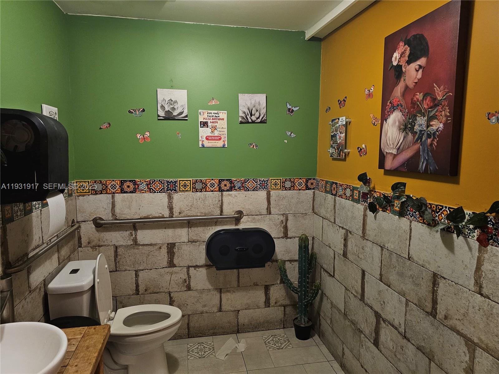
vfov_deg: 58.9
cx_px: 250
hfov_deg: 73.9
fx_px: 332
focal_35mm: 23
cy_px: 187
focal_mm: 6.3
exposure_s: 1/24
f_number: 1.7
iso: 800
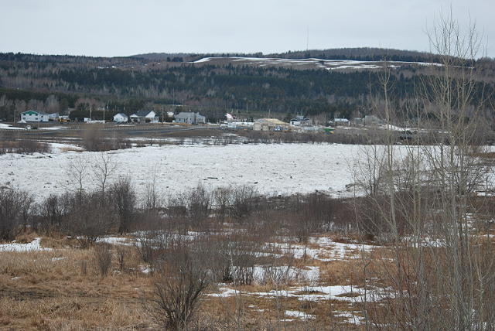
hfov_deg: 19.4
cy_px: 166
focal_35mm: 105
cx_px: 248
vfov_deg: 13.1
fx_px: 1445
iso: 400
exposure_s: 1/125
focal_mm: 70
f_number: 4
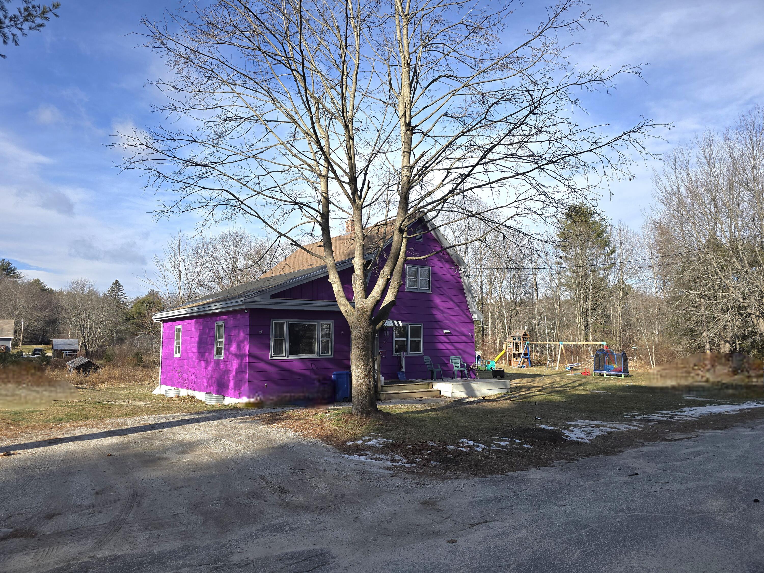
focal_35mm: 23
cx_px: 382
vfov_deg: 58.9
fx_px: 508
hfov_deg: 73.9
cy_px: 286
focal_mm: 6.3
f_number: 1.7
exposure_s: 1/625
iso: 12
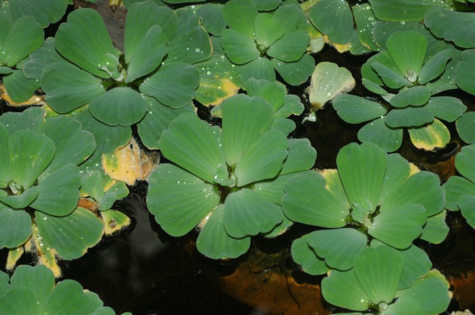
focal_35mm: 90
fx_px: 1186
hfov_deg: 22.6
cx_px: 238
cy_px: 158
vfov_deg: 15.2
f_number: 5.6
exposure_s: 1/125
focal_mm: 60
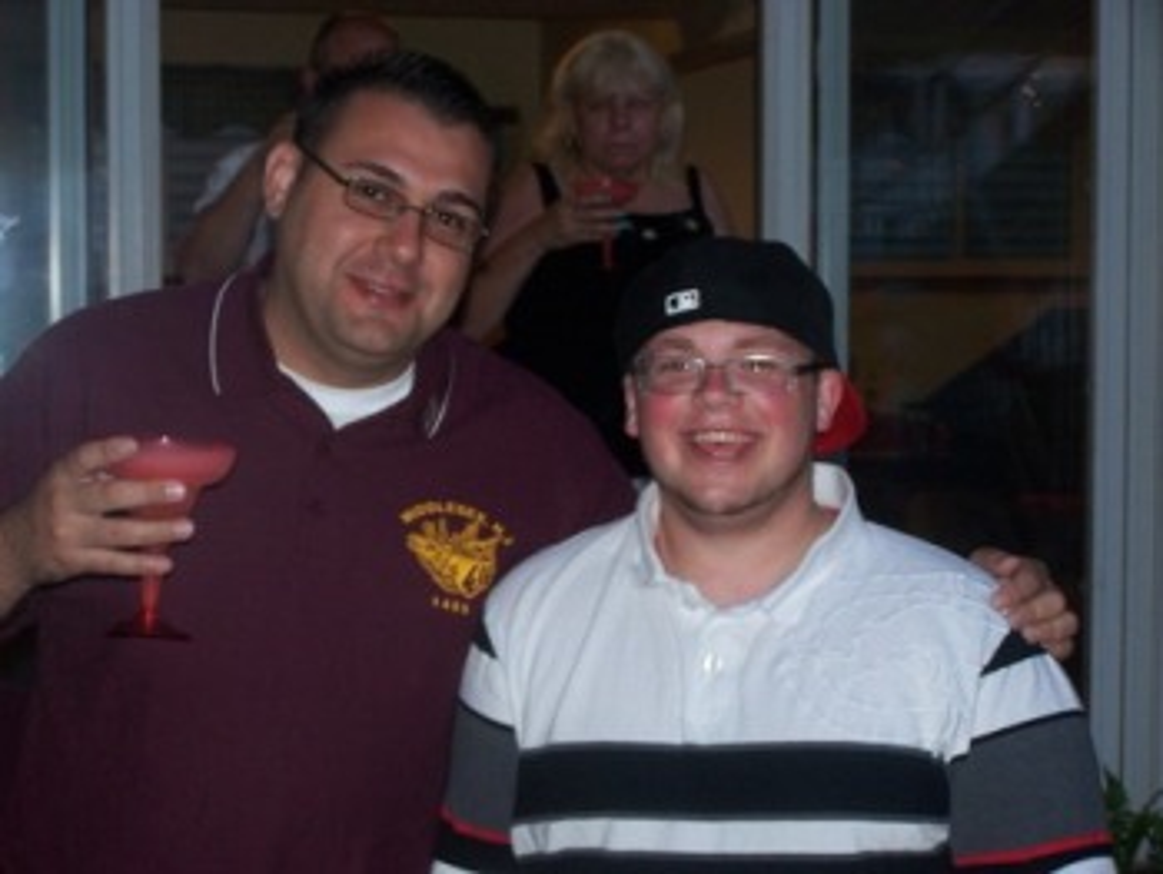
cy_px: 437
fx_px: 2757
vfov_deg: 18.0
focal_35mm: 82
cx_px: 582
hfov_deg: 23.8
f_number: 3.2
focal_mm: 13.7
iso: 140
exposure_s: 1/80
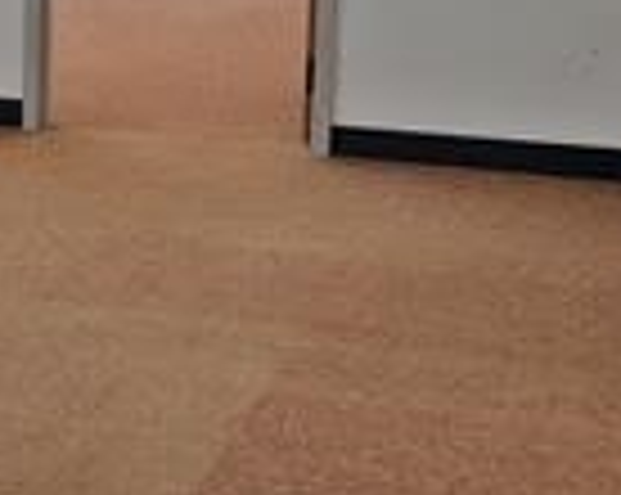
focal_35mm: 109
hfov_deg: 16.6
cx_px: -194
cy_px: 122
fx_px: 2001
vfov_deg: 14.1
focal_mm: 6.7
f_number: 1.8
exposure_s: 1/120
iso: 80
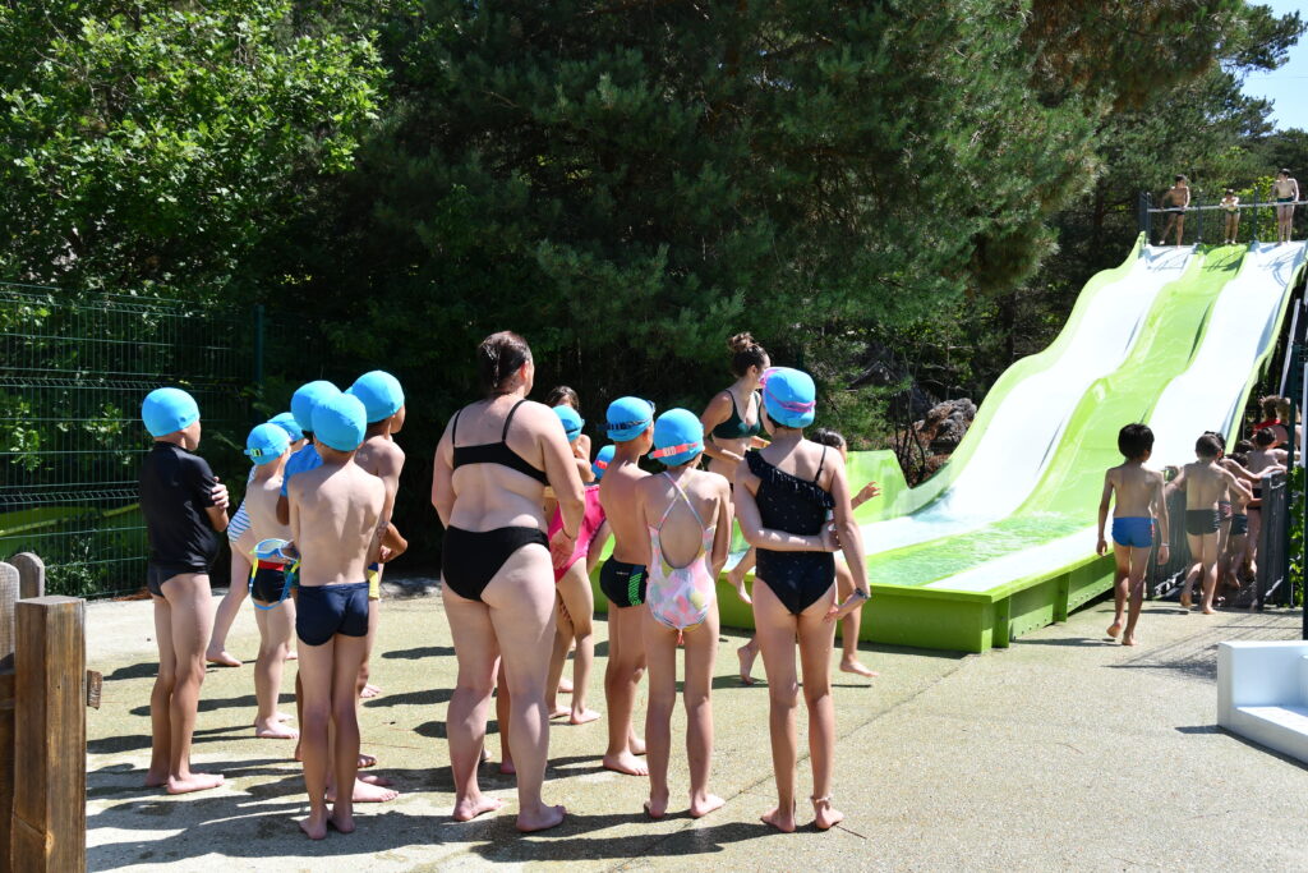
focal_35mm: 39
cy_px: 436
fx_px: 1417
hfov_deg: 49.5
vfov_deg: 34.2
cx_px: 654
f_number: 8
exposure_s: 1/250
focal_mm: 26
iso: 100
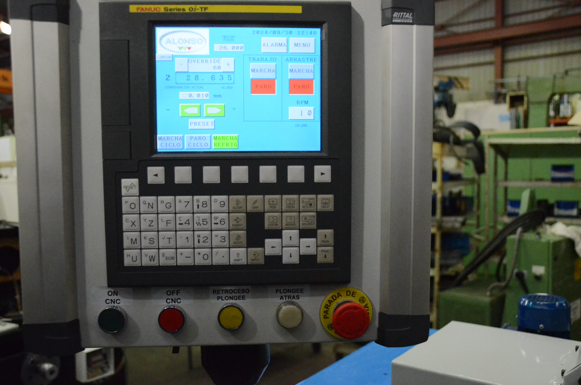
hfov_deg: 57.3
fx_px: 531
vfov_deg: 39.8
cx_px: 290
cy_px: 192
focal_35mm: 33
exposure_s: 1/640
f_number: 3.8
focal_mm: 22
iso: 6400
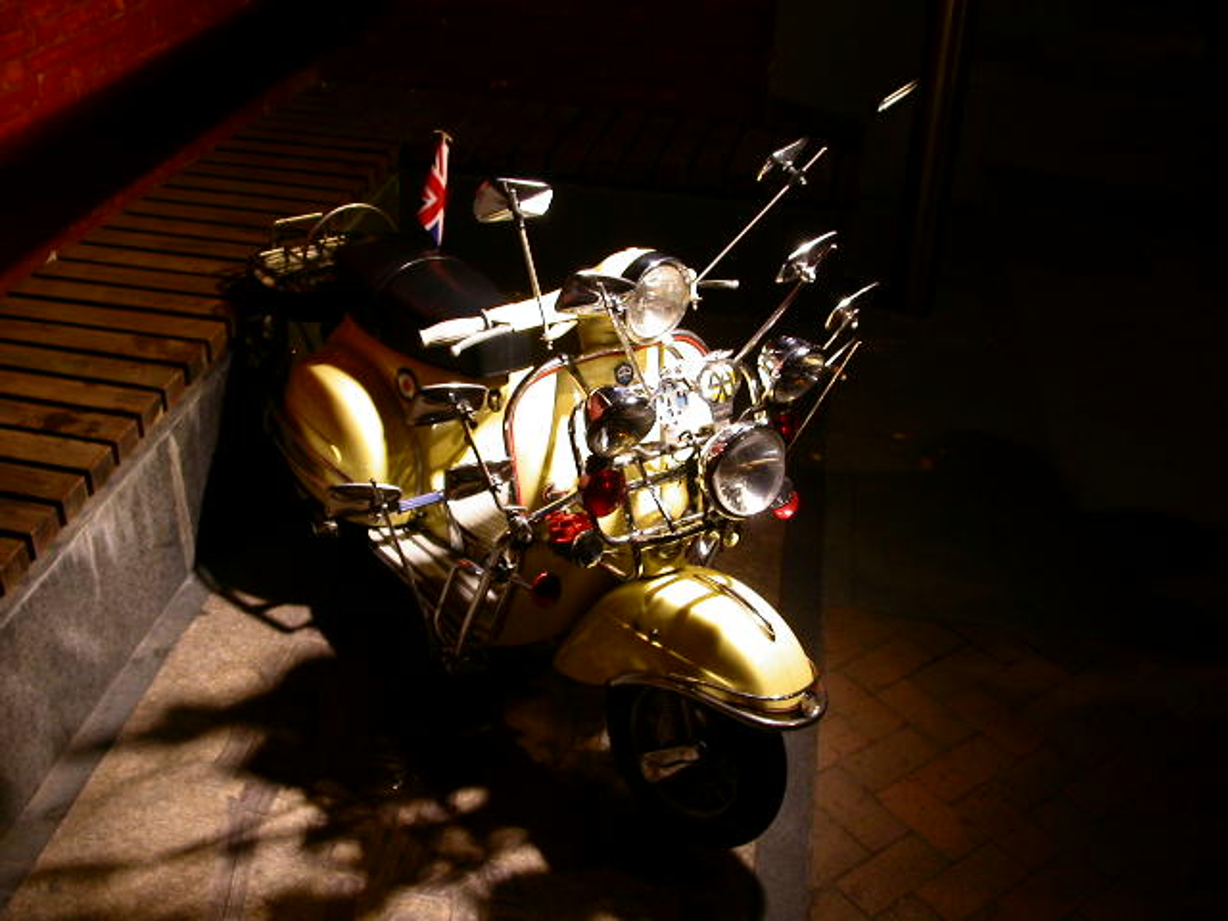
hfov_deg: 49.0
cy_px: 460
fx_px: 1348
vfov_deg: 37.7
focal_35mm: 38
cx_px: 614
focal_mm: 7.85
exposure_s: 1/13.3
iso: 100
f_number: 2.6
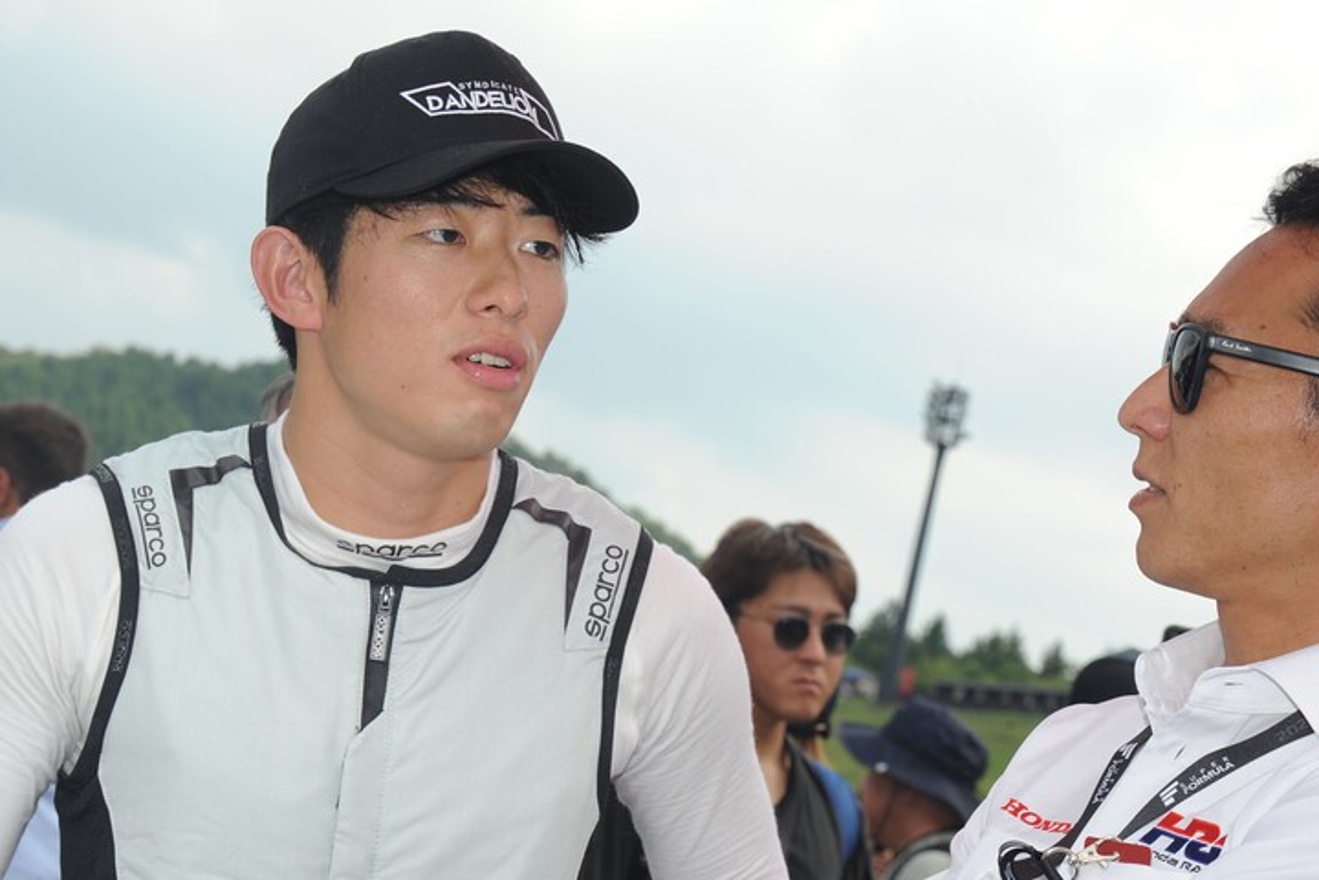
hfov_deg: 21.5
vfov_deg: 14.4
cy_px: 440
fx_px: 3480
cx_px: 660
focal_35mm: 95
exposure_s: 1/250
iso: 400
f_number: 13
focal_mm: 95
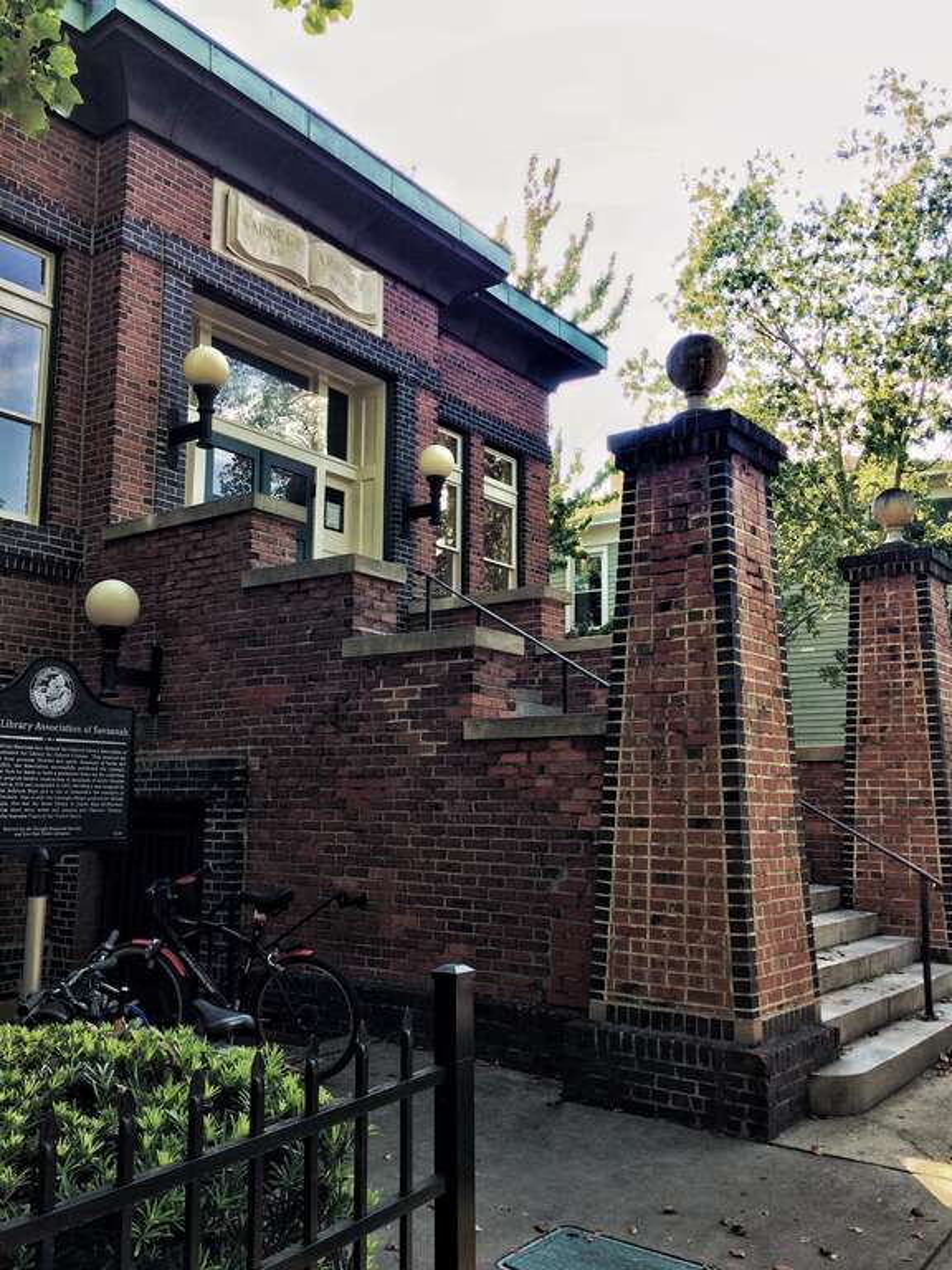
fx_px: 1063
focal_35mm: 29
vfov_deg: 61.7
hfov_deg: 48.2
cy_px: 635
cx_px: 476
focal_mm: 4.15
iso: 40
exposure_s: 1/120
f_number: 2.2
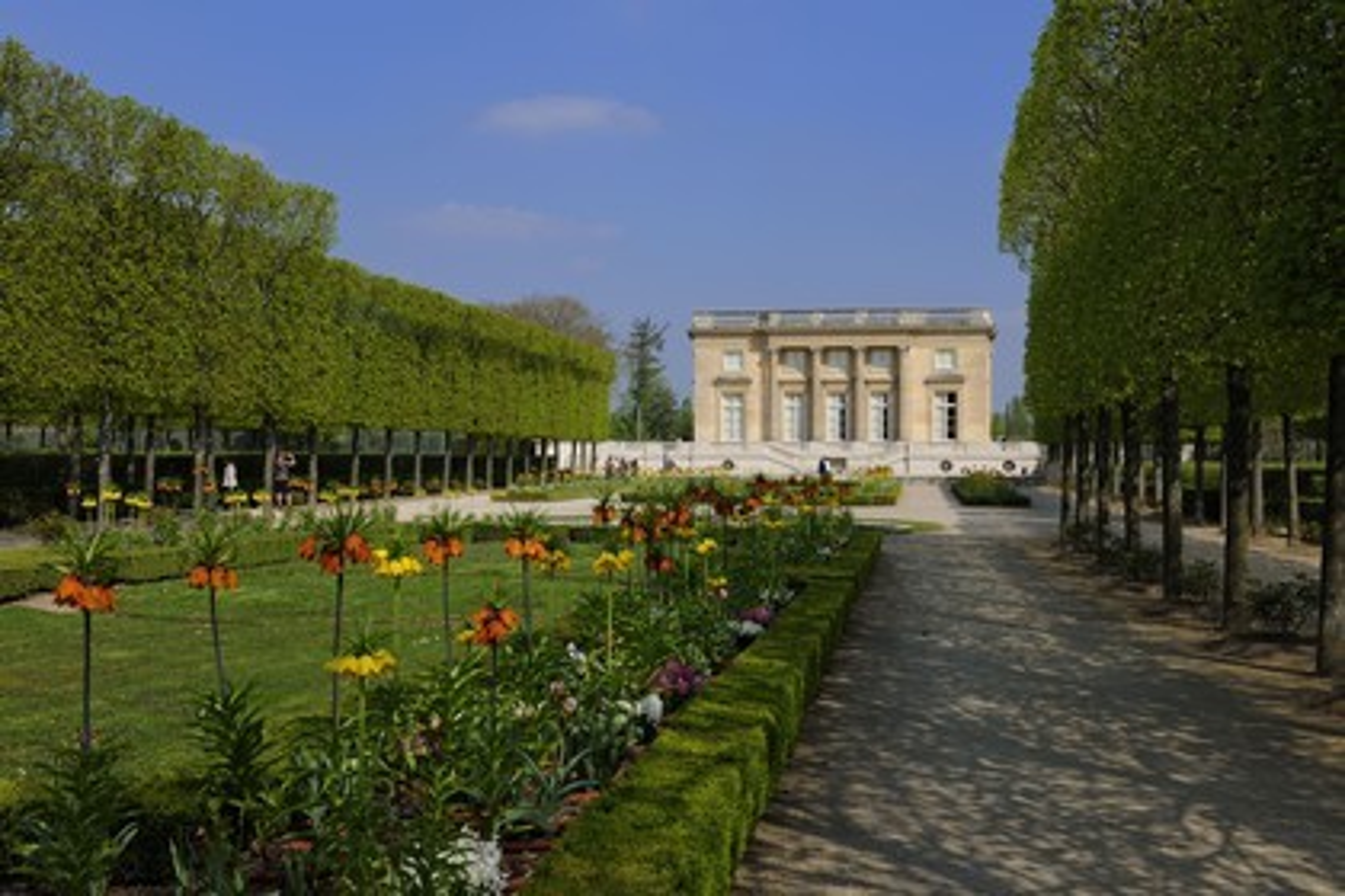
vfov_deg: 30.5
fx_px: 1644
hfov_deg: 44.5
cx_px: 672
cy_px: 448
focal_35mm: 44
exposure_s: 1/125
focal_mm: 44
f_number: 10
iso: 100
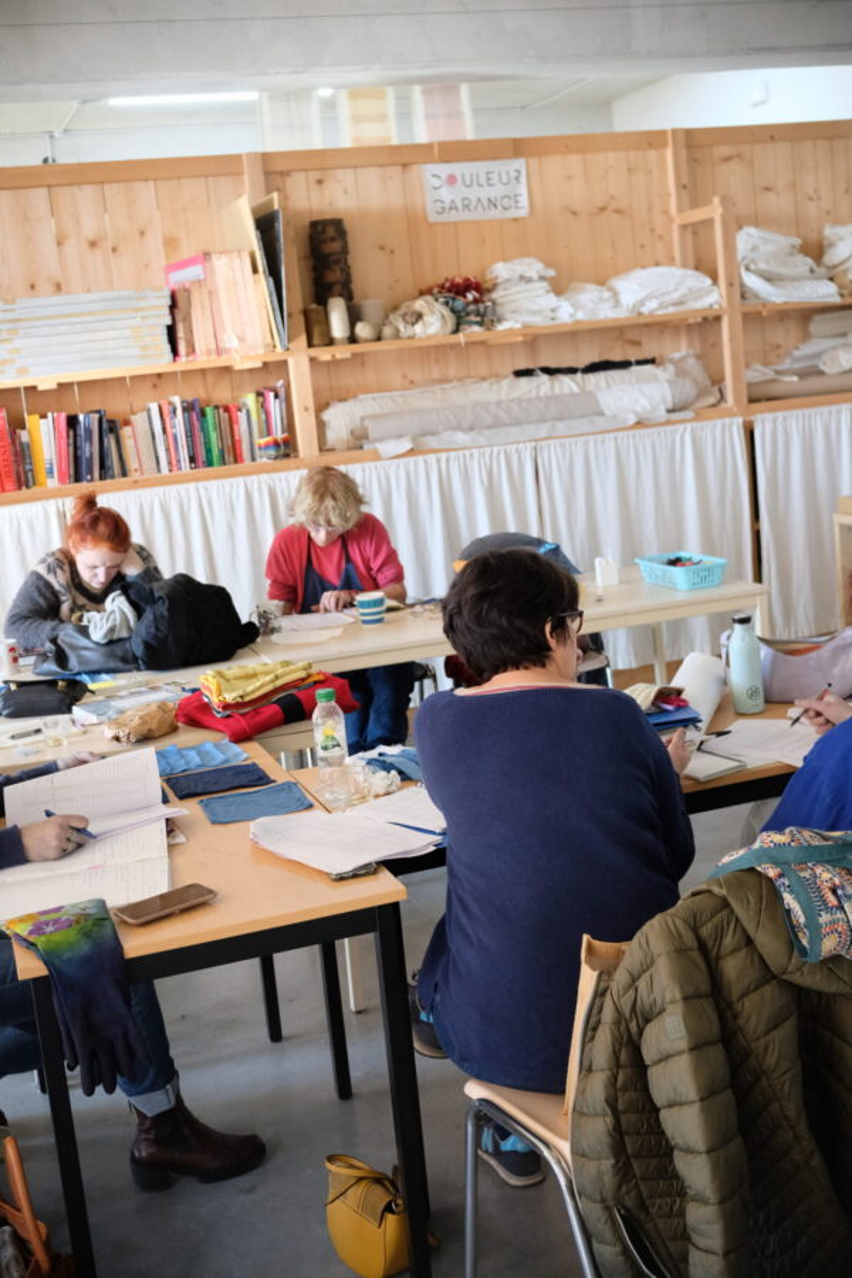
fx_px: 1455
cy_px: 639
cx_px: 426
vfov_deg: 47.4
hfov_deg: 32.6
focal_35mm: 41
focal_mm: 27
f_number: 4
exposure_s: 1/60
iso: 1600
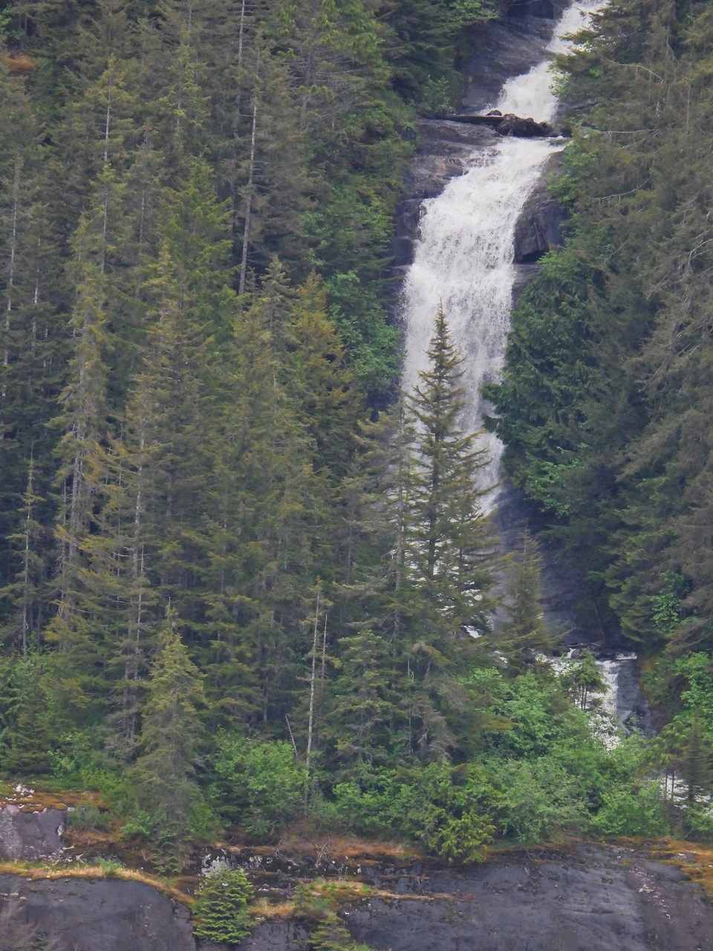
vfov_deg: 2.1
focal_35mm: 950
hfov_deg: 1.6
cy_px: 476
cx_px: 356
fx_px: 26090
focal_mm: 170
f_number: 5.6
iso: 400
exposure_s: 1/400
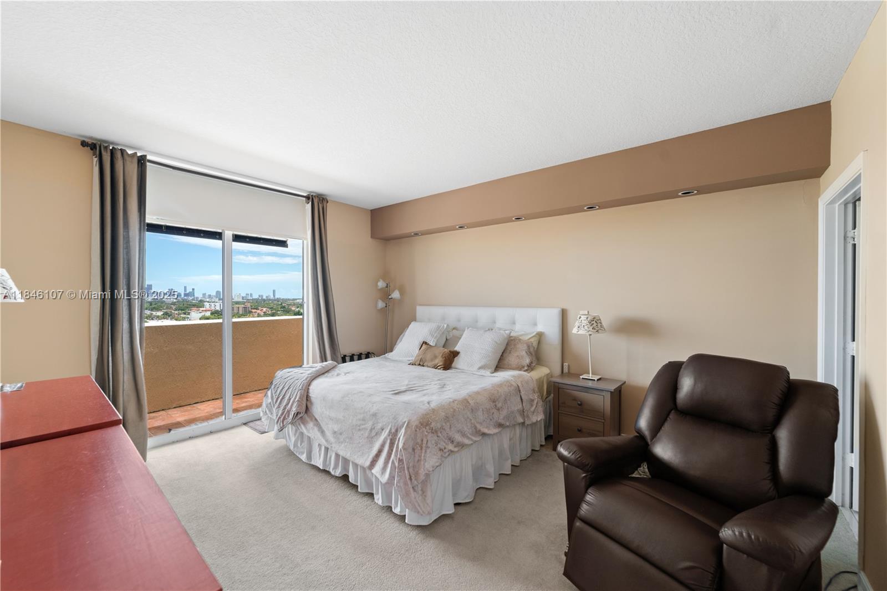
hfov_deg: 104.3
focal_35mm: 14
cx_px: 444
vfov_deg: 81.2
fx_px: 345
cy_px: 296
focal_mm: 14
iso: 400
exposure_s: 1/20
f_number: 6.3
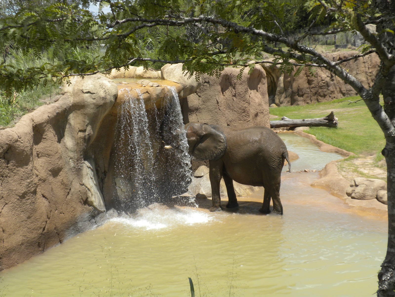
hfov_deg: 36.8
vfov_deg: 28.0
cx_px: 198
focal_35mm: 52
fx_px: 593
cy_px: 148
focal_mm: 9.1
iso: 64
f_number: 4.3
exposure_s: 1/492
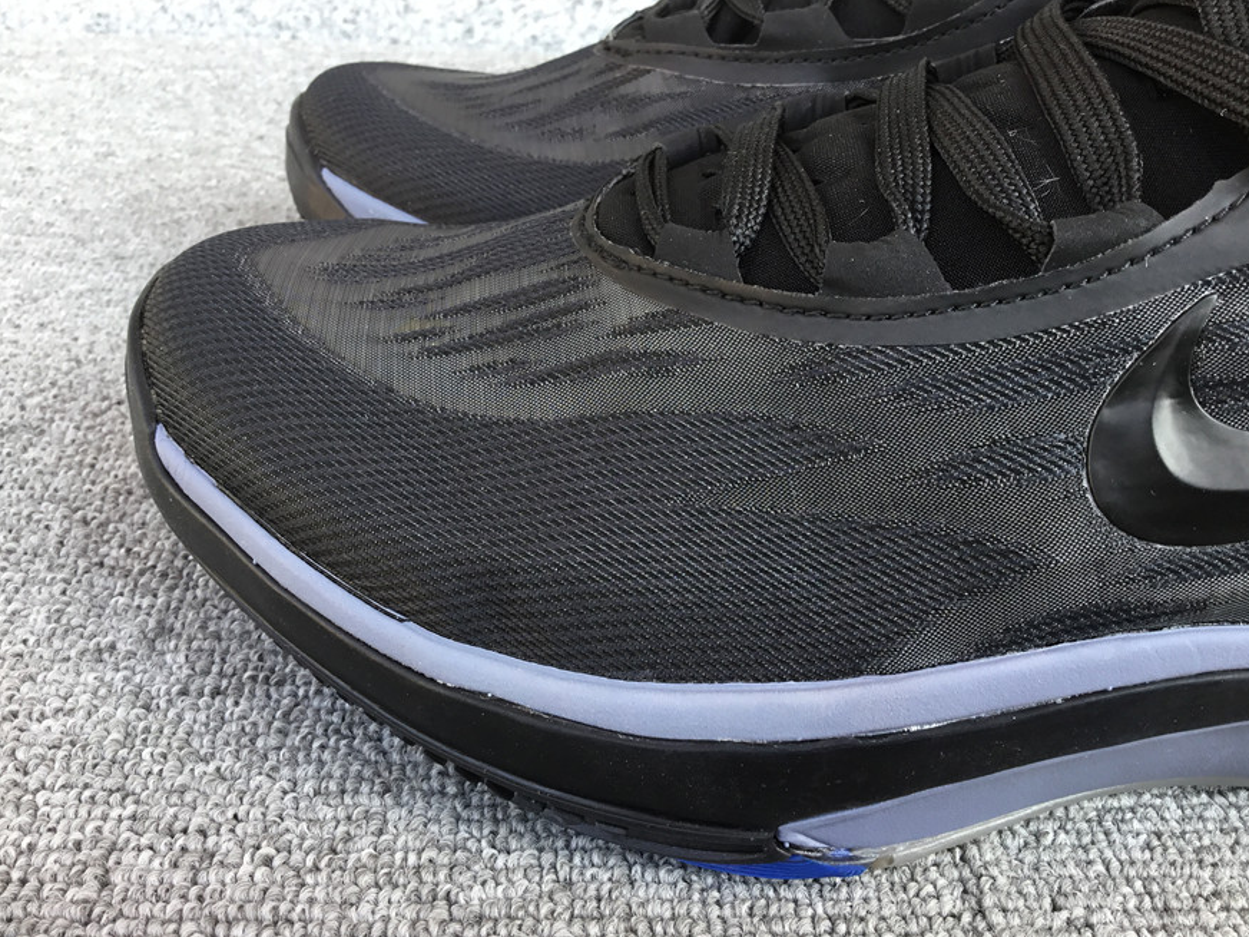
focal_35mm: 32
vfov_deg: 44.2
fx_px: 1155
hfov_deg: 56.8
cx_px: 632
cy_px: 466
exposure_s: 1/100
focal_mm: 3.3
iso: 32
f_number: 2.4
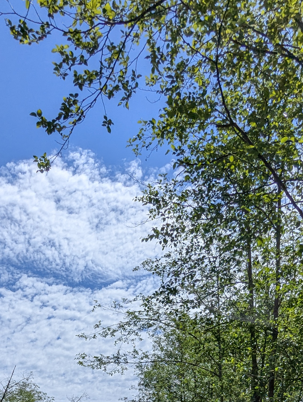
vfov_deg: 38.3
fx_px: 443
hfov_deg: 37.8
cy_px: 466
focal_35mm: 38
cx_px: 148
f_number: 2.2
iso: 50
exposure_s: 1/2732
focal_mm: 2.35
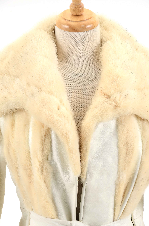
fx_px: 982
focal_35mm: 158
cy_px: 113
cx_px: 74
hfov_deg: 8.7
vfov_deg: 13.1
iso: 160
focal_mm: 105
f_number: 10
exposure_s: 1/60
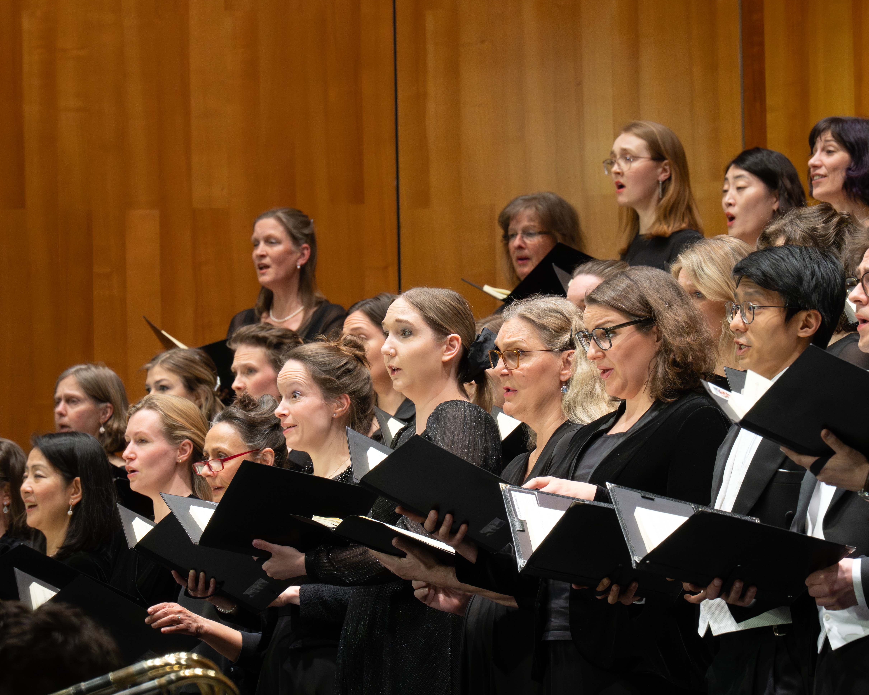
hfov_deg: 6.2
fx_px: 8024
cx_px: 525
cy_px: 366
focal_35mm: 312
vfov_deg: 5.0
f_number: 9
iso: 5000
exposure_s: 1/125
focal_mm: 195
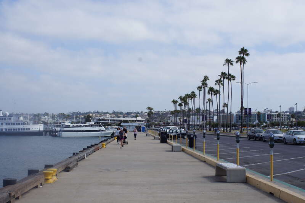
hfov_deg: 43.6
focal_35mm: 45
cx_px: 152
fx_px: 381
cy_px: 102
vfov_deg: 29.8
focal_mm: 30
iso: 100
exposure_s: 1/200
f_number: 11
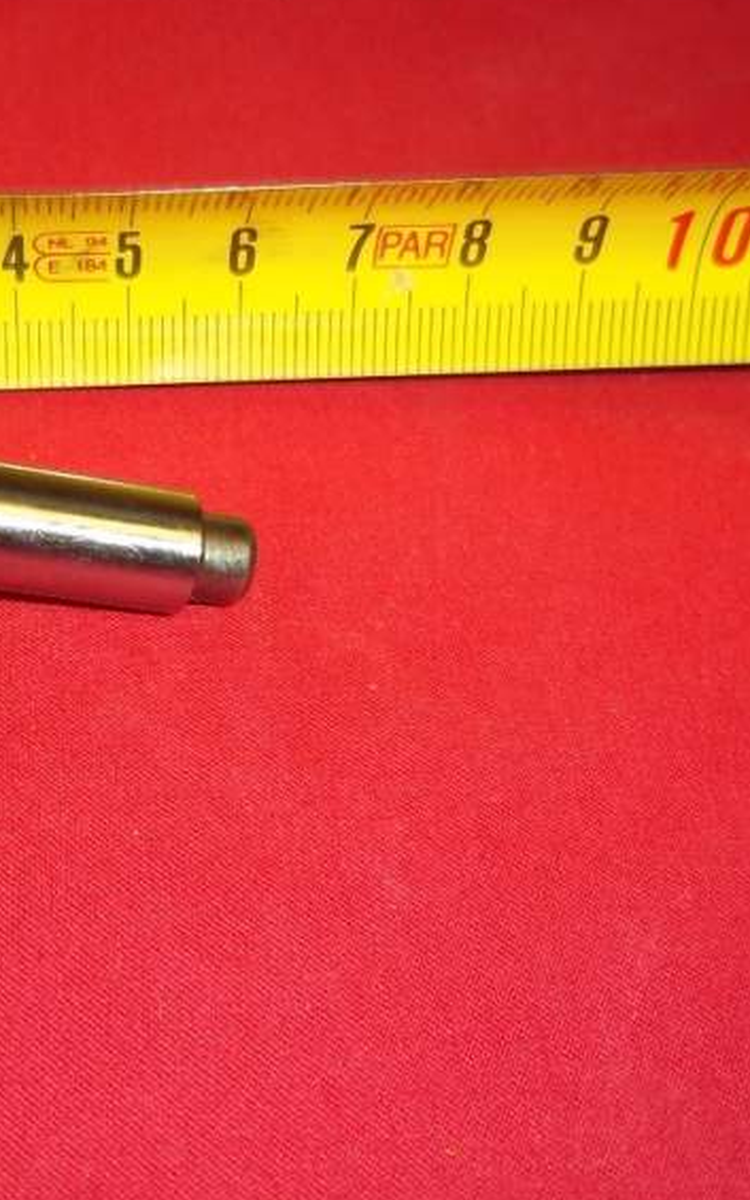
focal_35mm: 54
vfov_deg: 37.5
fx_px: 1766
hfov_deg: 22.9
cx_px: -13
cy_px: 605
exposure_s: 1/30
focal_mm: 6.5
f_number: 3.1
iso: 80
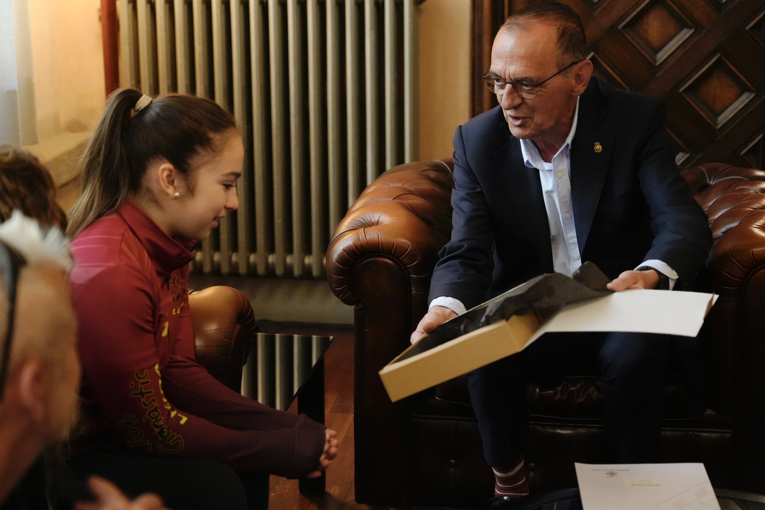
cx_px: 382
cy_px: 255
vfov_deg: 18.7
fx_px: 1551
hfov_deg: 27.7
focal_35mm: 73
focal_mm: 73
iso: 6400
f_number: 4
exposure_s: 1/100
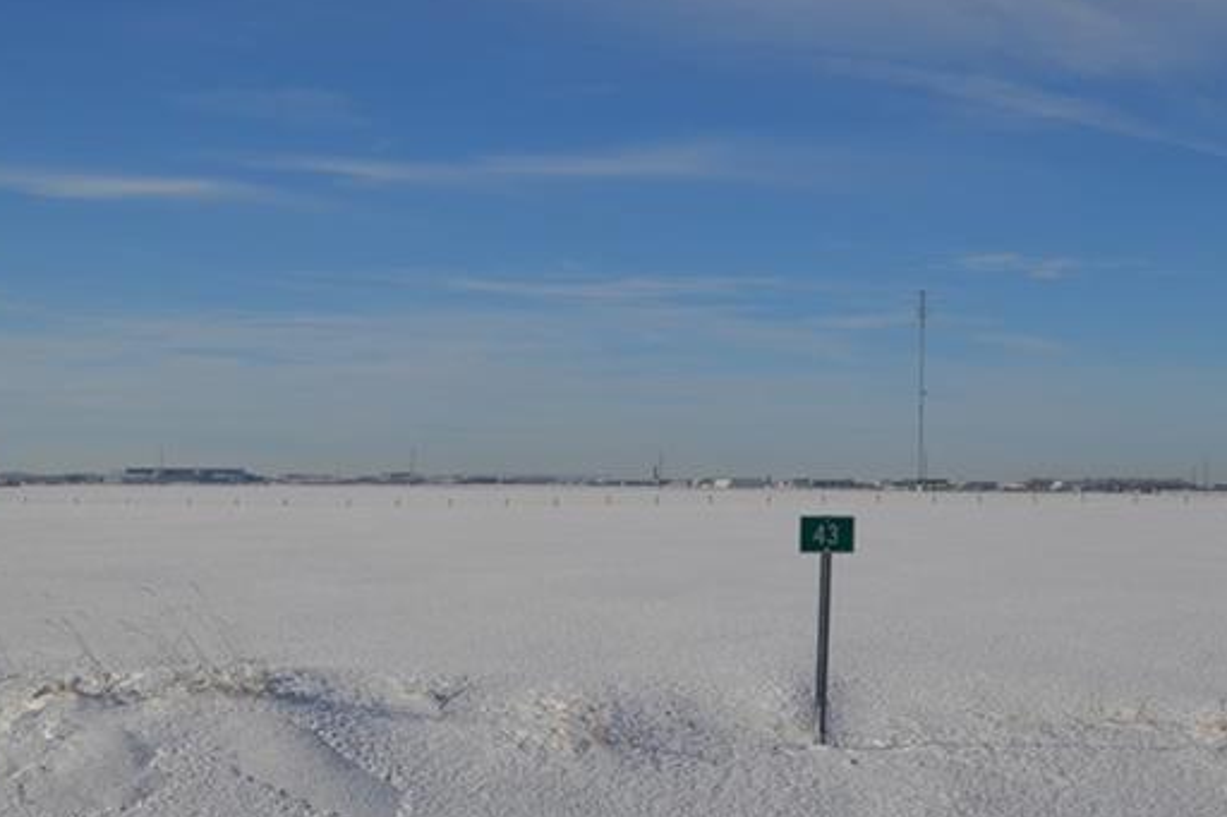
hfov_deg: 33.4
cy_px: 570
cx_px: 544
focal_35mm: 60
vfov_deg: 22.5
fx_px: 2044
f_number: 10
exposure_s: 1/400
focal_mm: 20
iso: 100
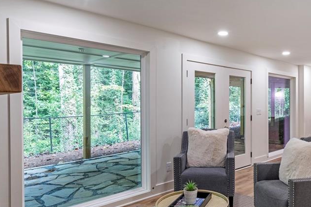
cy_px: 106
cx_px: 221
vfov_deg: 44.9
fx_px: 250
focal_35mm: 29
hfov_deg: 61.2
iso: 500
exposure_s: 1/15
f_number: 8
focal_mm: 18
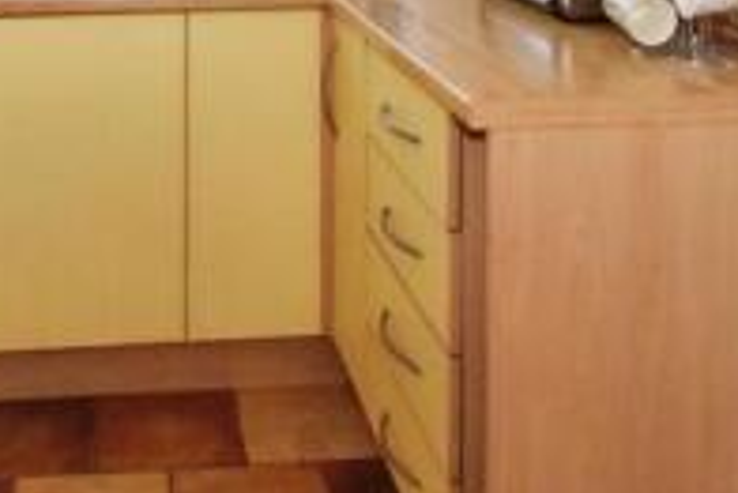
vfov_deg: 22.9
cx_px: 181
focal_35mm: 50
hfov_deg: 38.5
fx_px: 1026
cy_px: -209
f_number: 22
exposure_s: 1/60
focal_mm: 10
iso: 1000
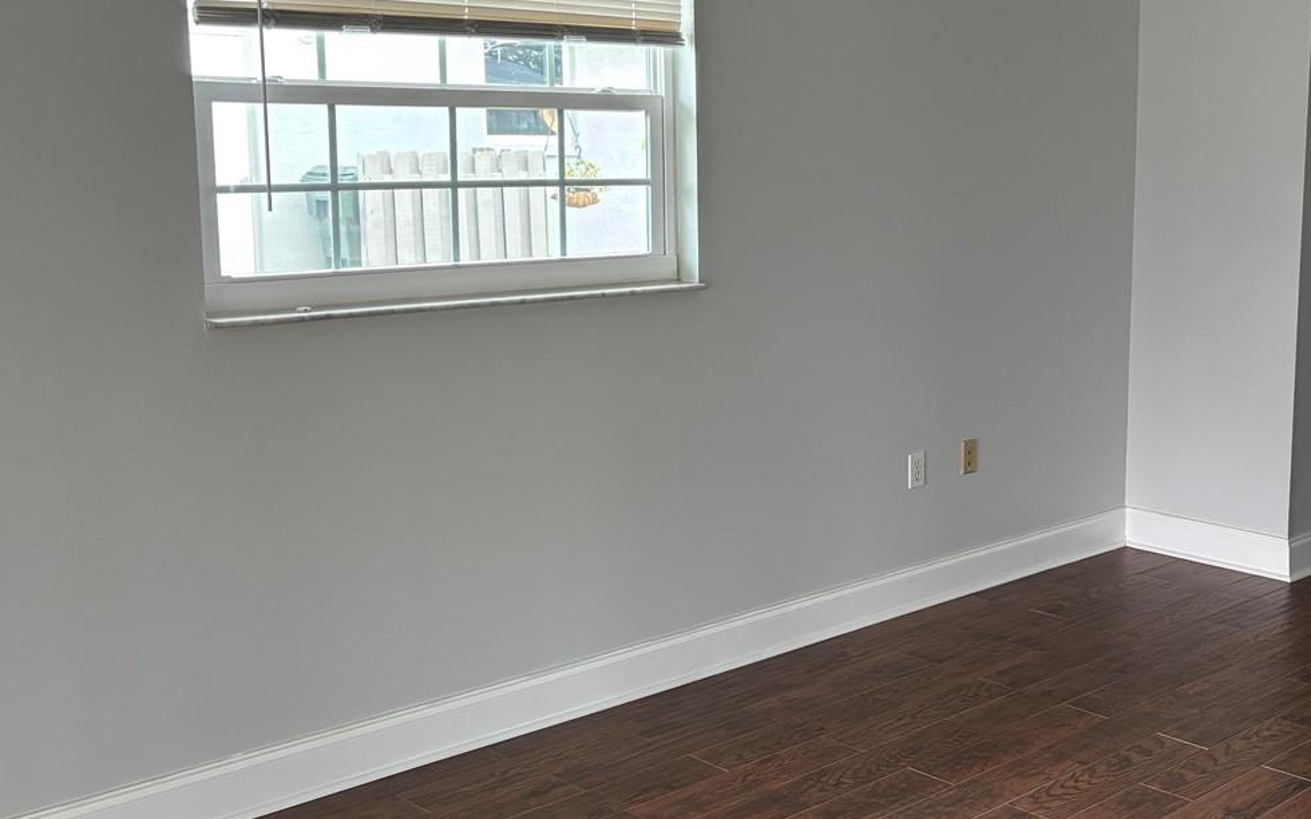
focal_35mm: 45
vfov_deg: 28.6
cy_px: 364
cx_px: 951
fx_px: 1607
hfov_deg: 43.2
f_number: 1.6
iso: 125
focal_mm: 5.96
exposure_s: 1/60
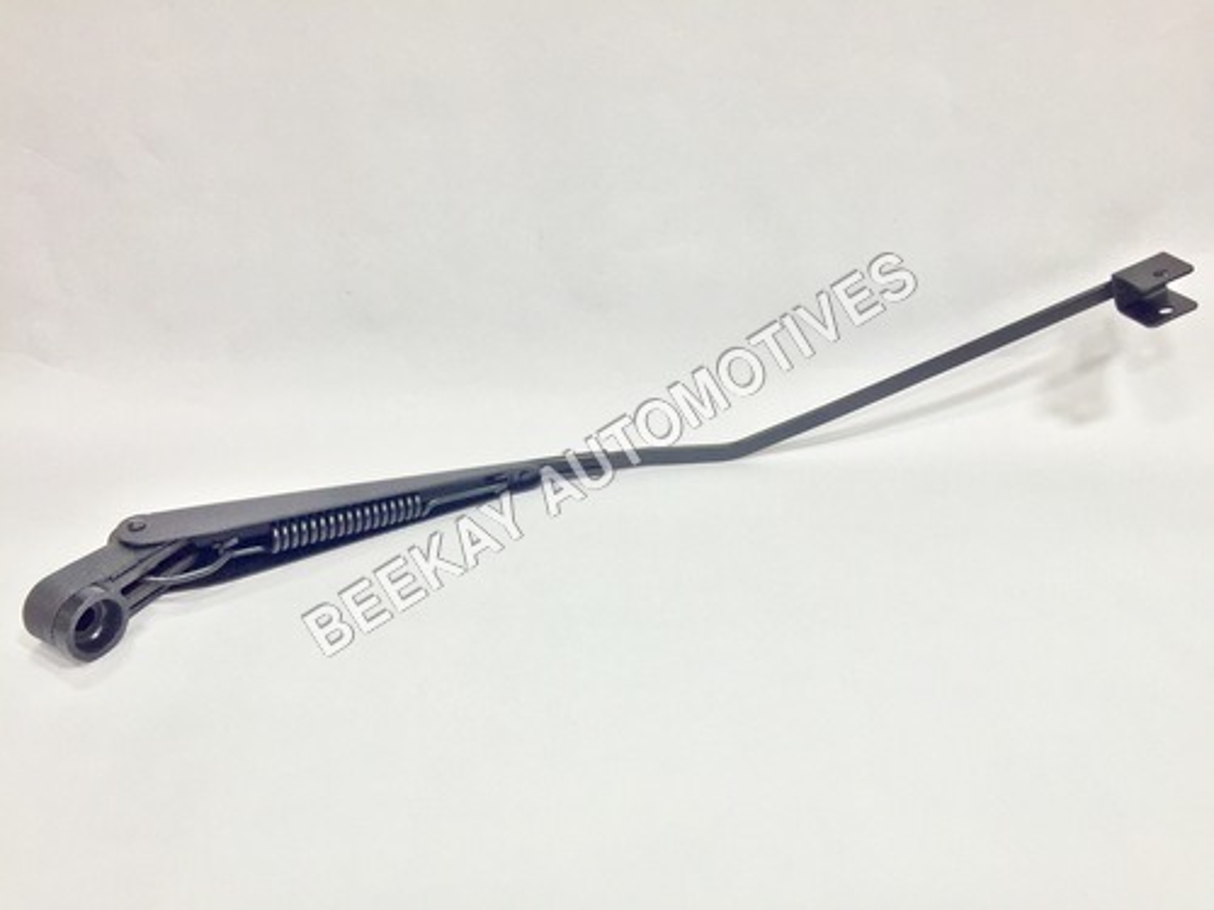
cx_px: 607
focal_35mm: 29
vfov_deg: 48.2
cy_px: 455
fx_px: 1017
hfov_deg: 61.7
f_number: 2.2
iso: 40
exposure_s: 1/33
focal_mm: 4.15
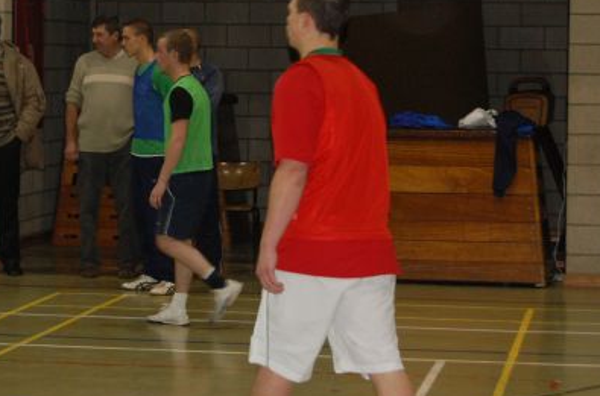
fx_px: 2224
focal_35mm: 134
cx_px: 153
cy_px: 106
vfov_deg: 10.2
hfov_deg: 15.3
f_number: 5.6
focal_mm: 55
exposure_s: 1/60
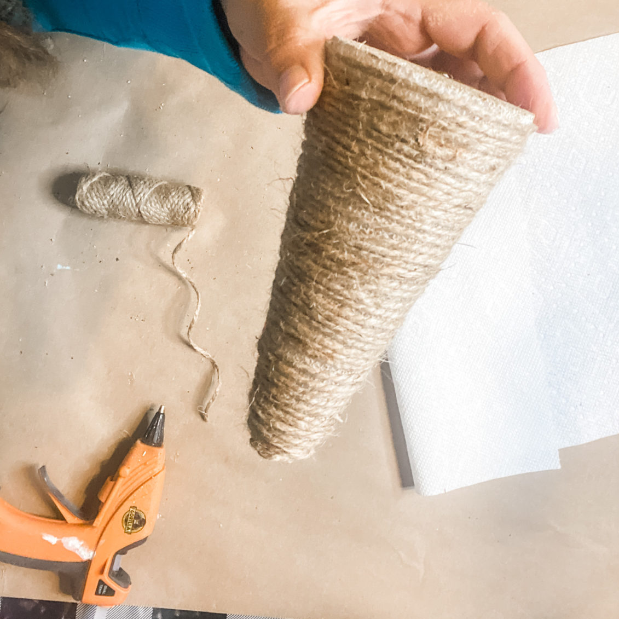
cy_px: 215
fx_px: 728
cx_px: 311
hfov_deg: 46.0
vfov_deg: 45.5
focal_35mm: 36
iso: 320
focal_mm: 2.71
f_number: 2.2
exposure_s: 1/60
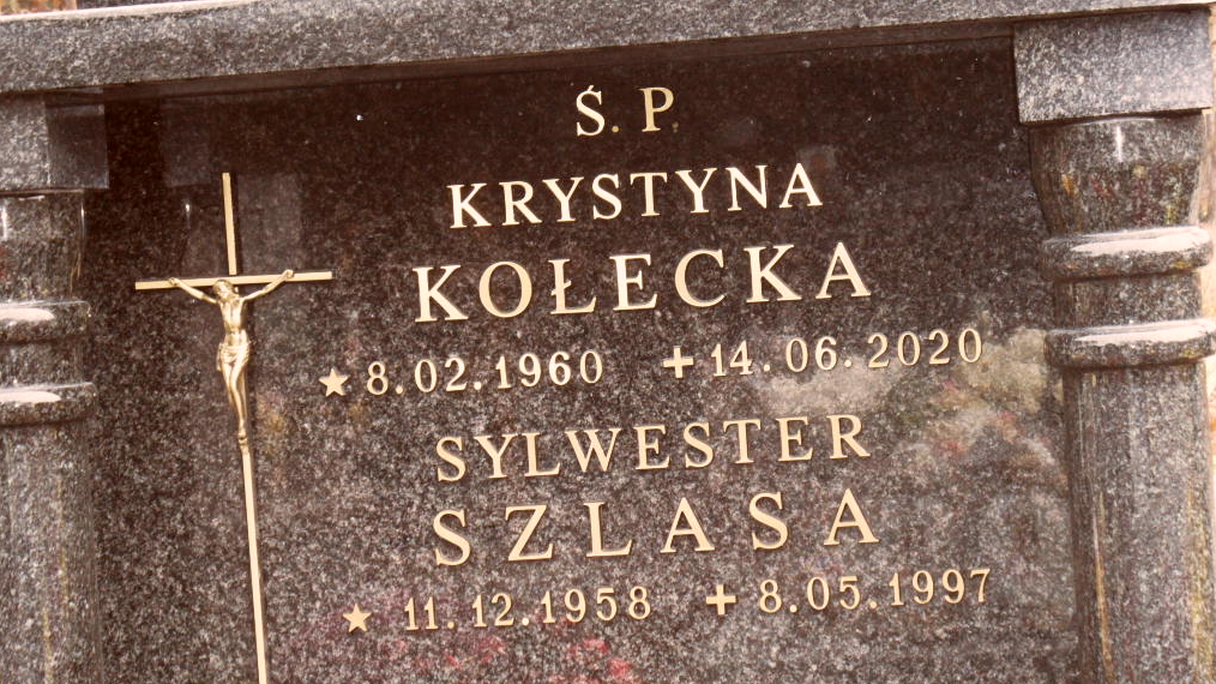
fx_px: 3546
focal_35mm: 110
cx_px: 613
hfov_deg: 19.5
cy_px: 383
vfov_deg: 11.0
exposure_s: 1/45
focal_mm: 16.3
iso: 200
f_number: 4.4
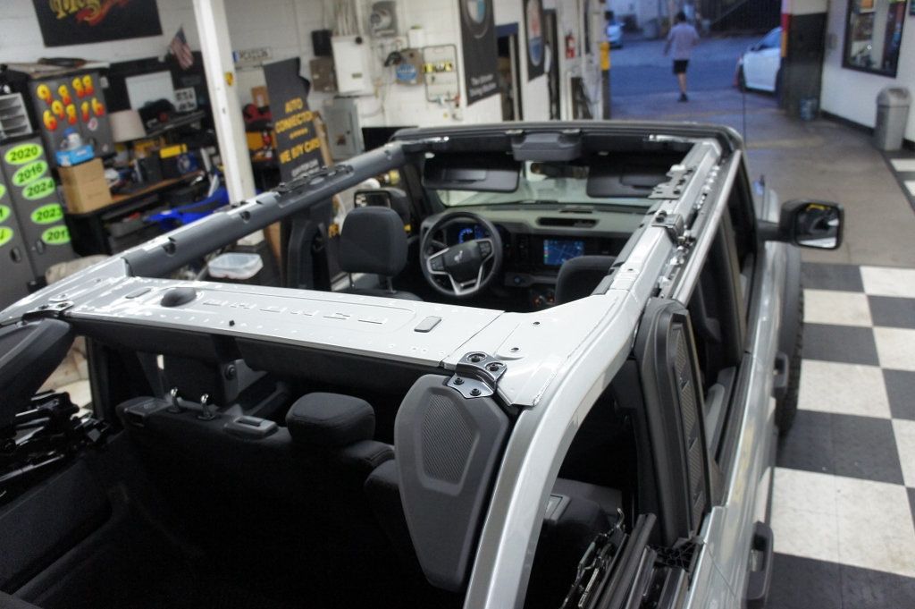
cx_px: 458
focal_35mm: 27
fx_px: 686
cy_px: 304
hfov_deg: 67.4
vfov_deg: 47.9
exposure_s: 1/160
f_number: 3.5
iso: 1600
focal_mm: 18
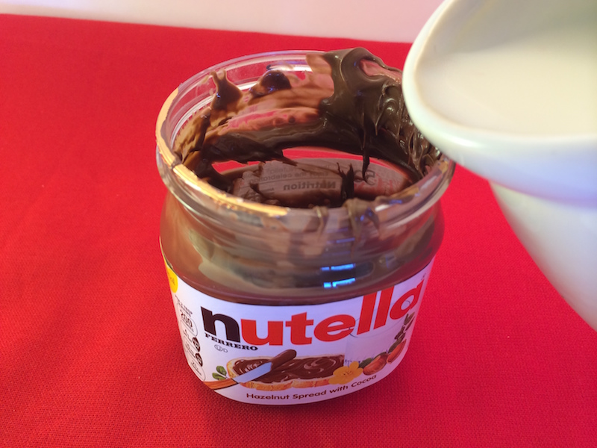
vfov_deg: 46.8
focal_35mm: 30
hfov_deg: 60.0
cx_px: 298
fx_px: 517
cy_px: 224
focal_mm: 4.12
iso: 40
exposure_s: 1/30
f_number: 2.2
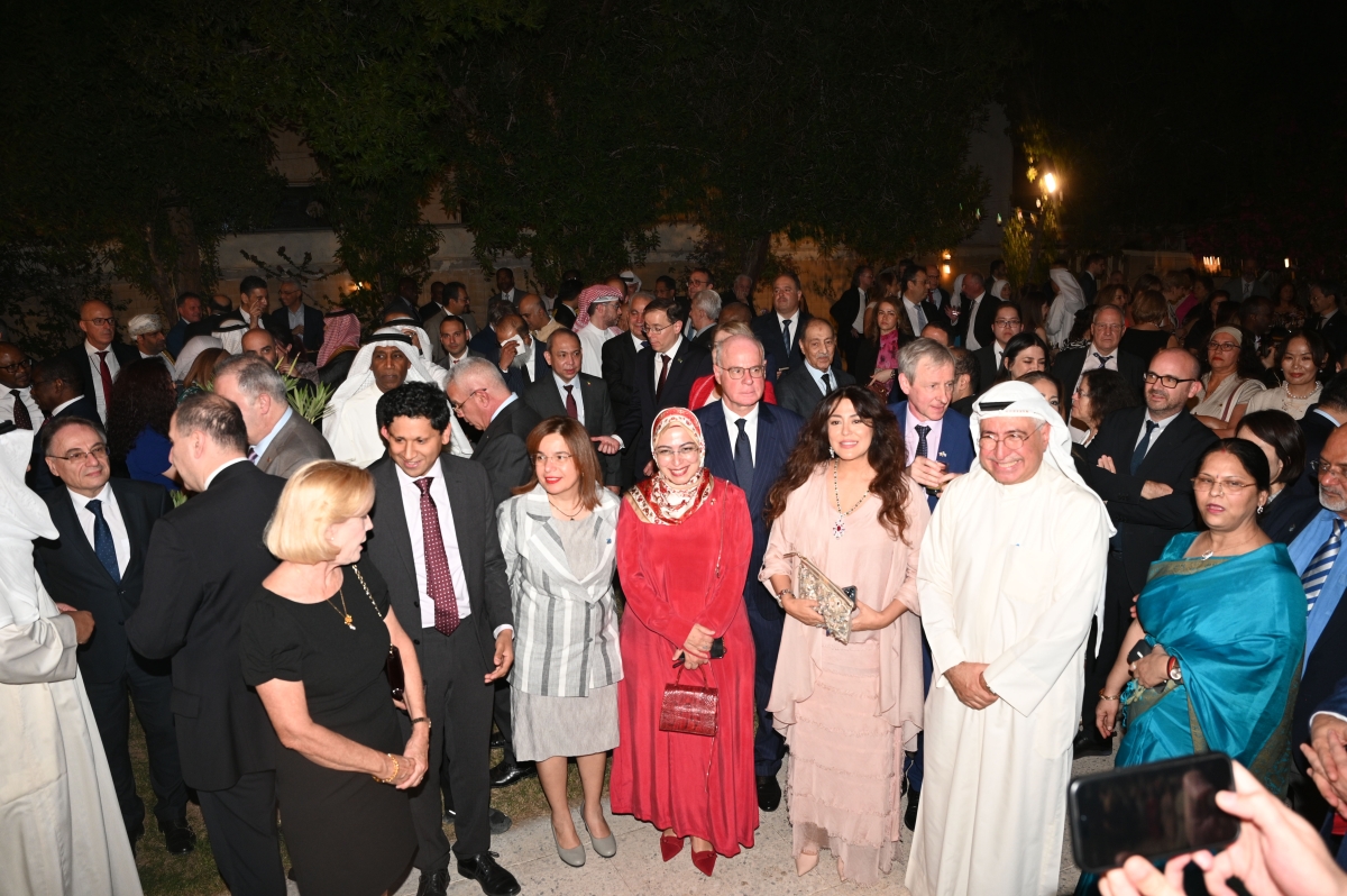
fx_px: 897
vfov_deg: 53.1
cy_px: 448
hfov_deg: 73.8
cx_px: 674
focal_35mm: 24
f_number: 4.5
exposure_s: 1/125
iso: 800
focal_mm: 24
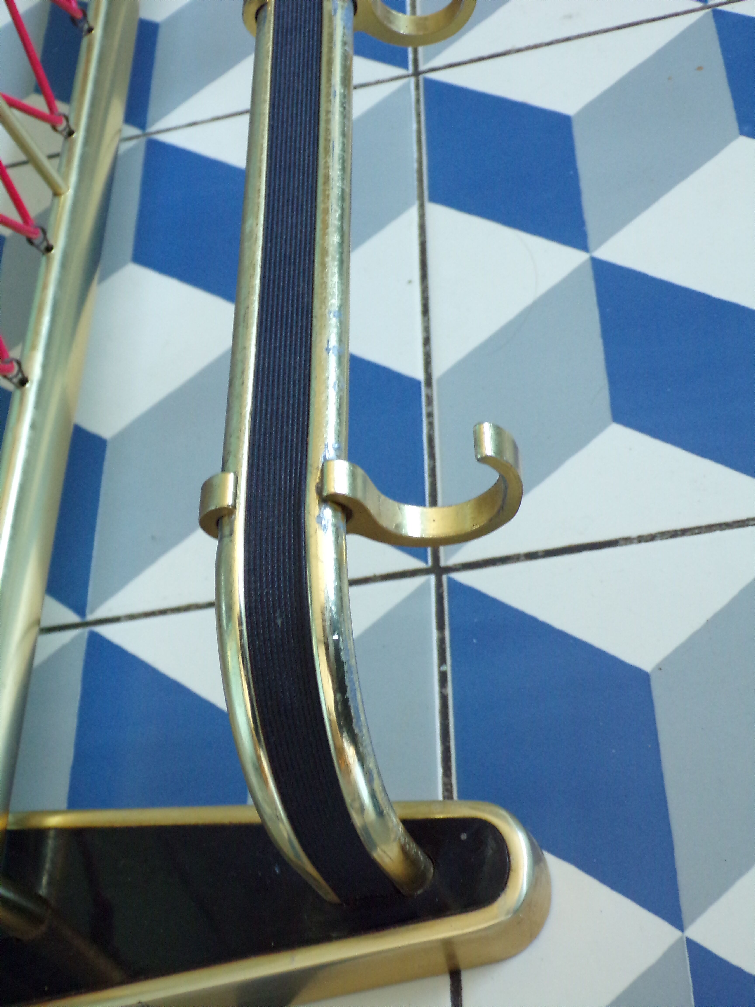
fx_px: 1221
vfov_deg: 44.8
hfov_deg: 34.3
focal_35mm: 42
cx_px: 378
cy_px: 504
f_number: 3.4
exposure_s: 1/17
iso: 393
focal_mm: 7.6
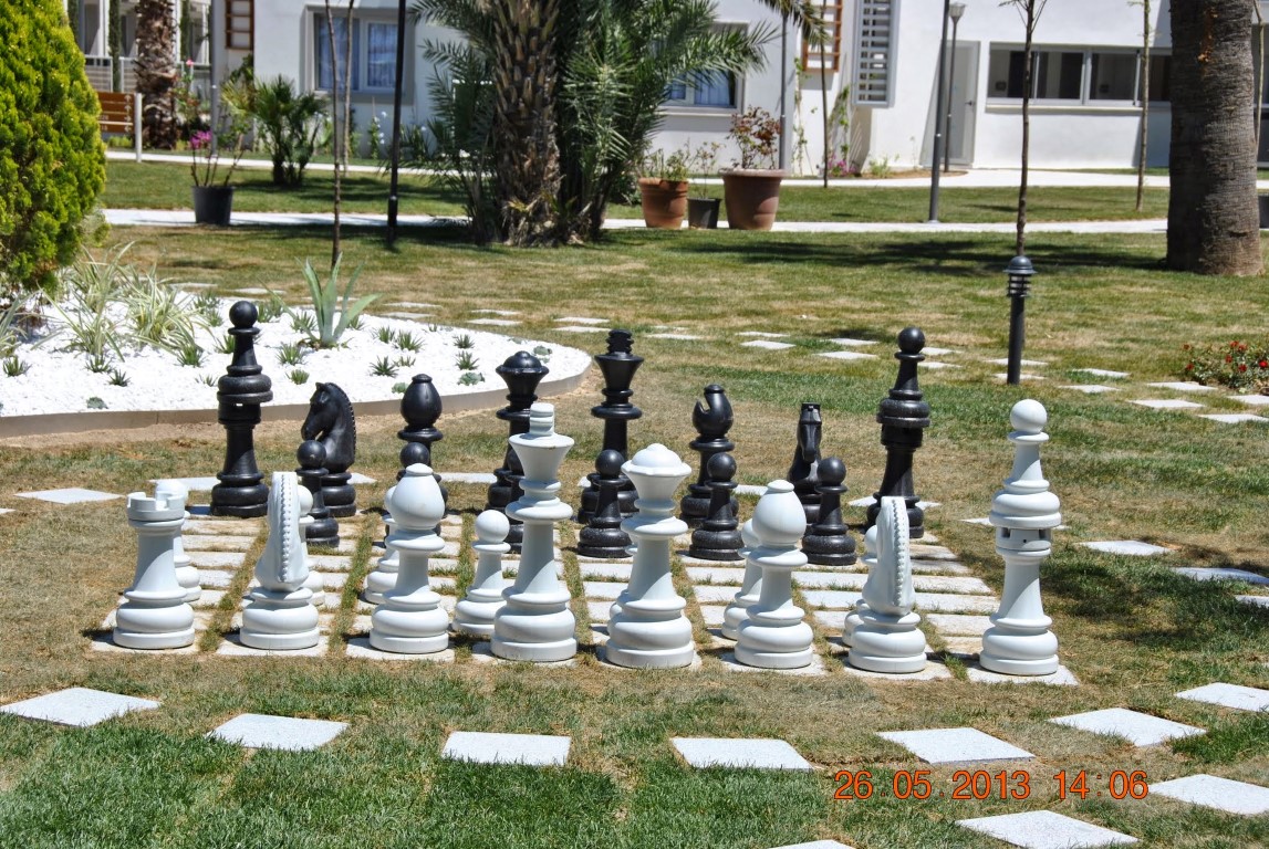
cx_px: 634
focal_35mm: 82
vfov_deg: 16.6
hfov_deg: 24.6
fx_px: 2912
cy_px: 424
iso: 100
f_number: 9
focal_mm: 55
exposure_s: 1/320
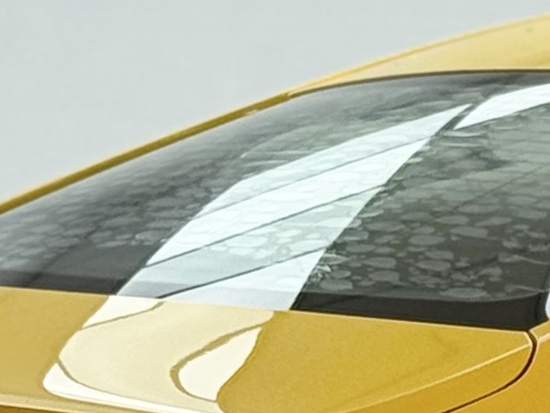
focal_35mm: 324
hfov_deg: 6.0
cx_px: 1069
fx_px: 5149
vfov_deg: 4.6
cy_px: 178
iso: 64
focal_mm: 6.76
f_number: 1.78
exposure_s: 1/672
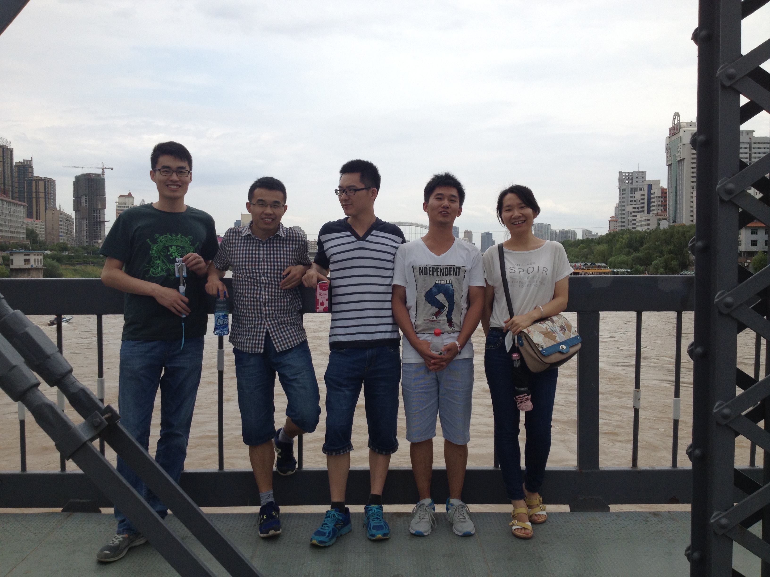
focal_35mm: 35
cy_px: 288
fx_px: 779
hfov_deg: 52.6
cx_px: 385
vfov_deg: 40.7
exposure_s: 1/1381
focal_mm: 4.28
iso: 50
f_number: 2.4
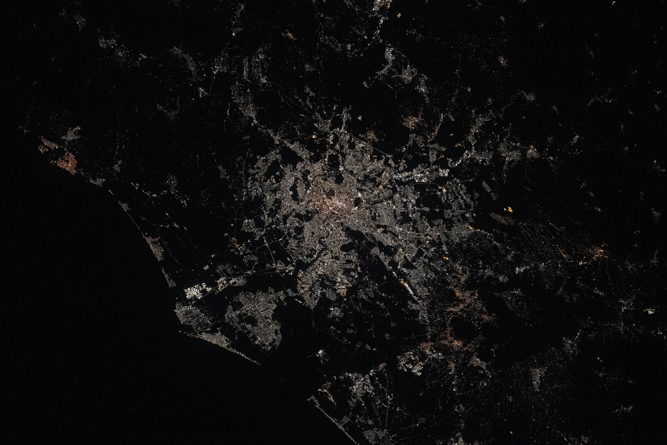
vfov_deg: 6.9
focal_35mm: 200
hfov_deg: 10.3
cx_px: 334
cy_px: 222
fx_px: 3705
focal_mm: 200
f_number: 2
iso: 25600
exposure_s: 1/125
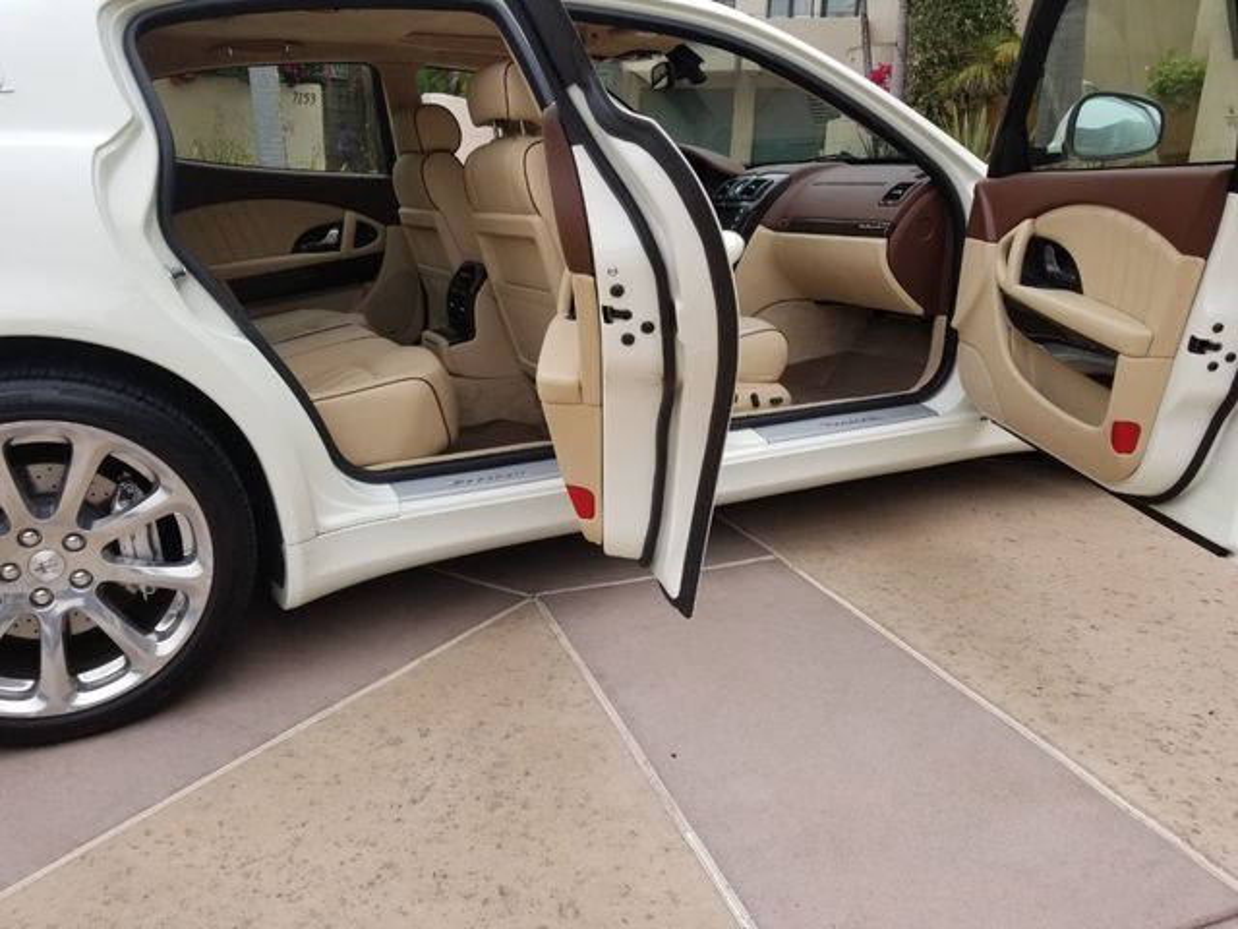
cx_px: 619
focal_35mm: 26
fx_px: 930
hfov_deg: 67.3
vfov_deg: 53.1
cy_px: 464
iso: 50
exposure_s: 1/1052
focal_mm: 4.3
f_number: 1.7
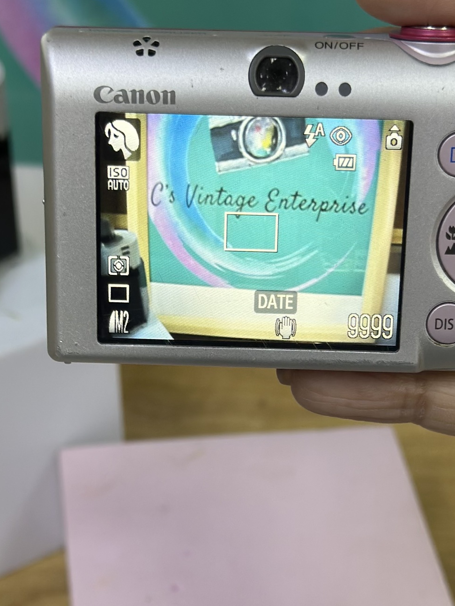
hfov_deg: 16.6
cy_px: 456
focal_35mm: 89
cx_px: 244
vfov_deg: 21.8
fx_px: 1559
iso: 100
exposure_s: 1/50
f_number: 1.78
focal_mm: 6.86
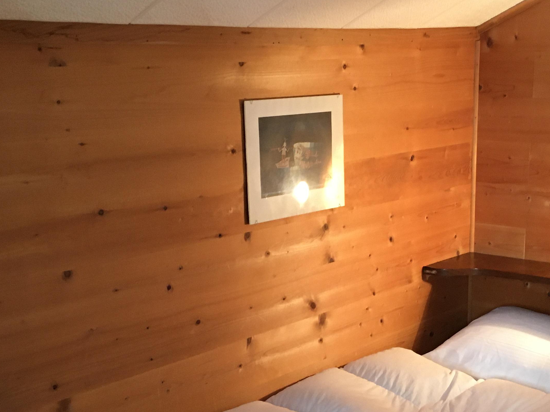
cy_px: 290
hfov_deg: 34.9
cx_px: 305
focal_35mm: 55
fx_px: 874
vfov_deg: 26.3
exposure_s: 1/33
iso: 200
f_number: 2.2
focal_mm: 4.15
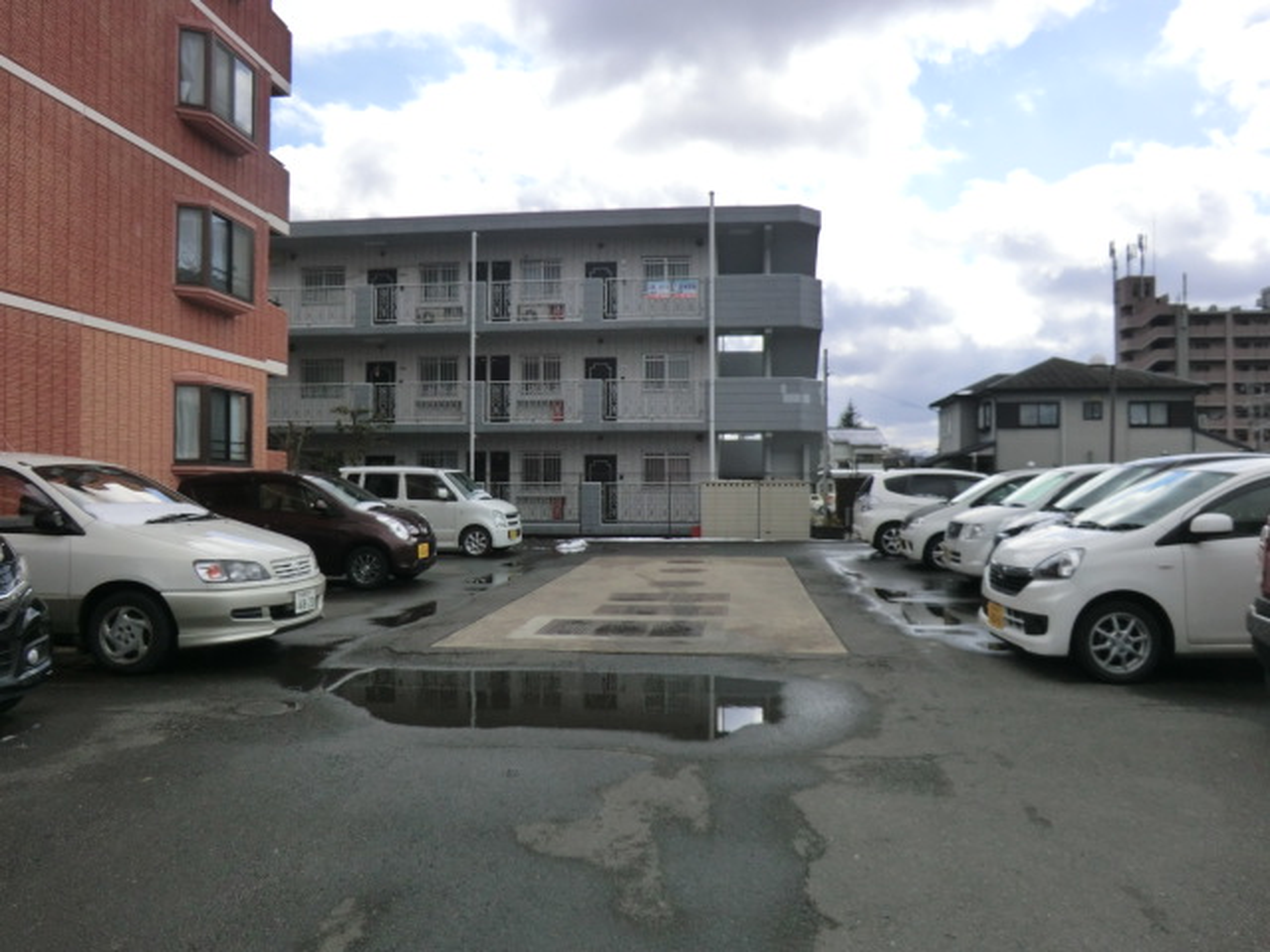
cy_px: 476
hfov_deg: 71.6
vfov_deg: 56.8
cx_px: 635
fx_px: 881
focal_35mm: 24
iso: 80
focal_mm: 4.3
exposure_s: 1/250
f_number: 7.5
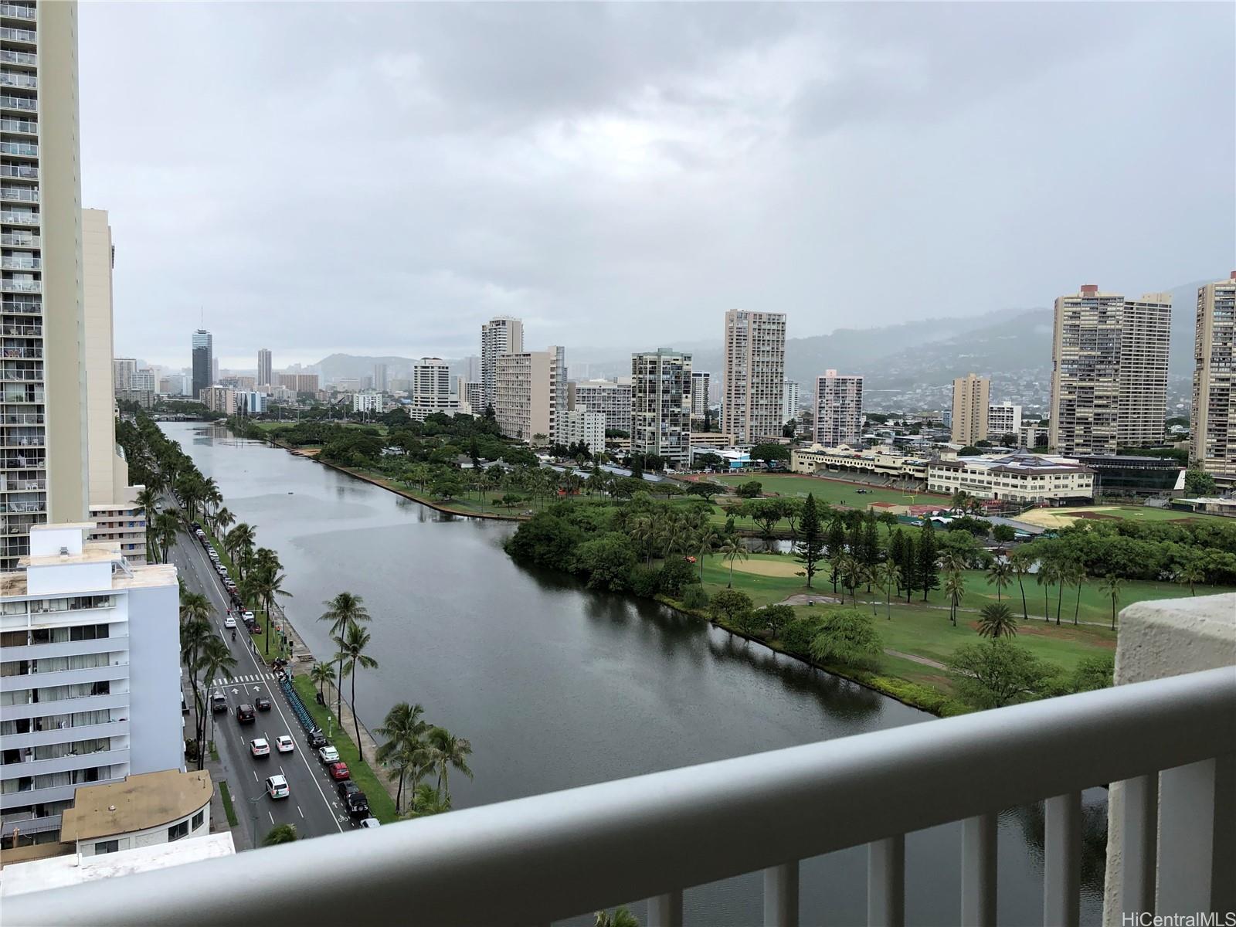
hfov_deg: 63.4
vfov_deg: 49.7
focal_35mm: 28
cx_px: 618
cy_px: 464
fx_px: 1000
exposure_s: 1/694
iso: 20
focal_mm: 4
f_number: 1.8
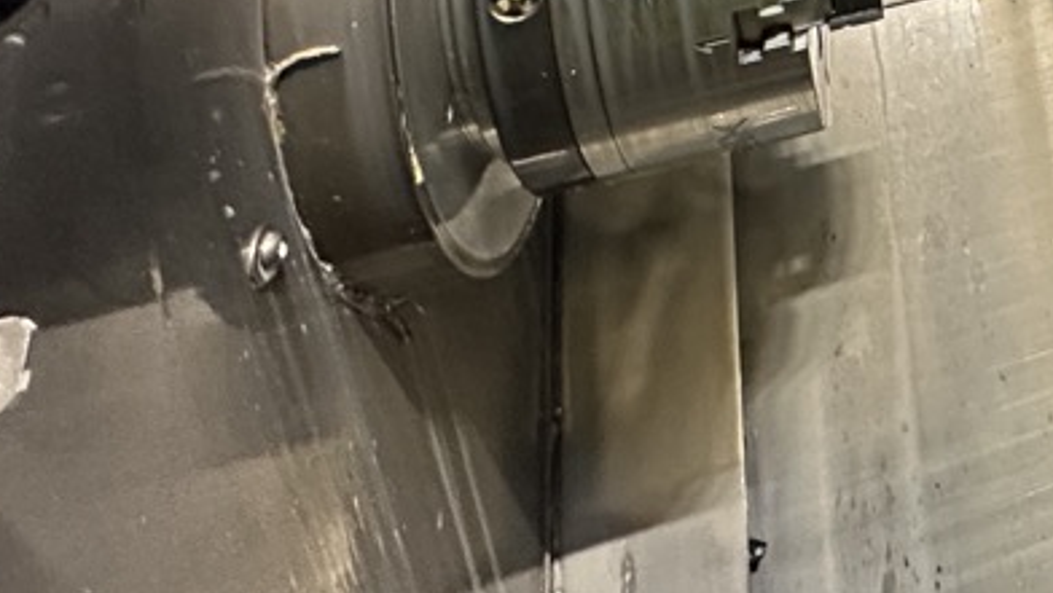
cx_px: 1369
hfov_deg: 32.7
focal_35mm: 47
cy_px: -519
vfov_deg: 18.7
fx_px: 1313
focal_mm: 2.22
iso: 500
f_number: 2.2
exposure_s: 1/50
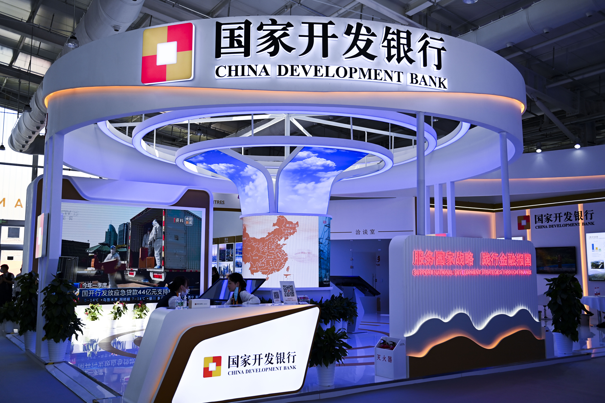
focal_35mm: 34
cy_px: 202
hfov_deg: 55.8
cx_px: 302
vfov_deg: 38.9
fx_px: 571
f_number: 2.8
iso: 320
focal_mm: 34
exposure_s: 1/1000
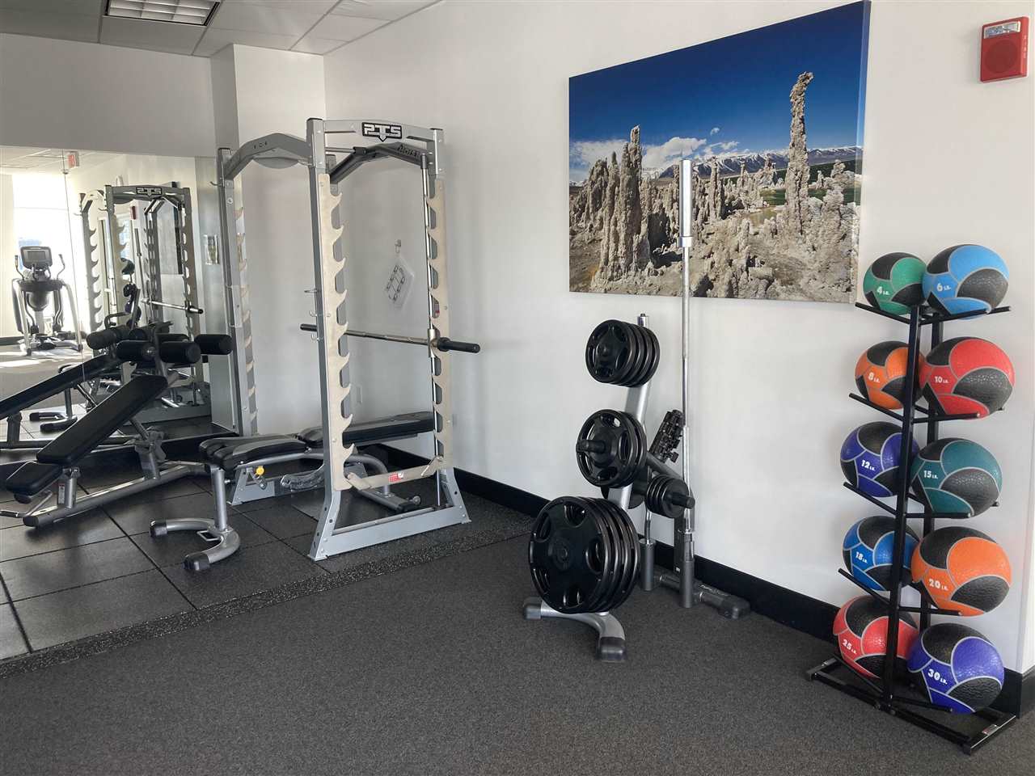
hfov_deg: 63.4
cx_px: 518
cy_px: 388
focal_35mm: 28
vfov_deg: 49.7
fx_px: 837
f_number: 1.8
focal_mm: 3.99
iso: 80
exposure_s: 1/120
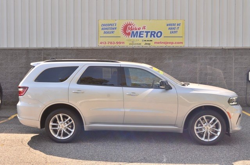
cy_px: 82
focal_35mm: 45
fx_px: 312
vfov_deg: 29.7
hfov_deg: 43.7
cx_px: 125
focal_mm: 30
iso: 200
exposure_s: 1/250
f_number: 8
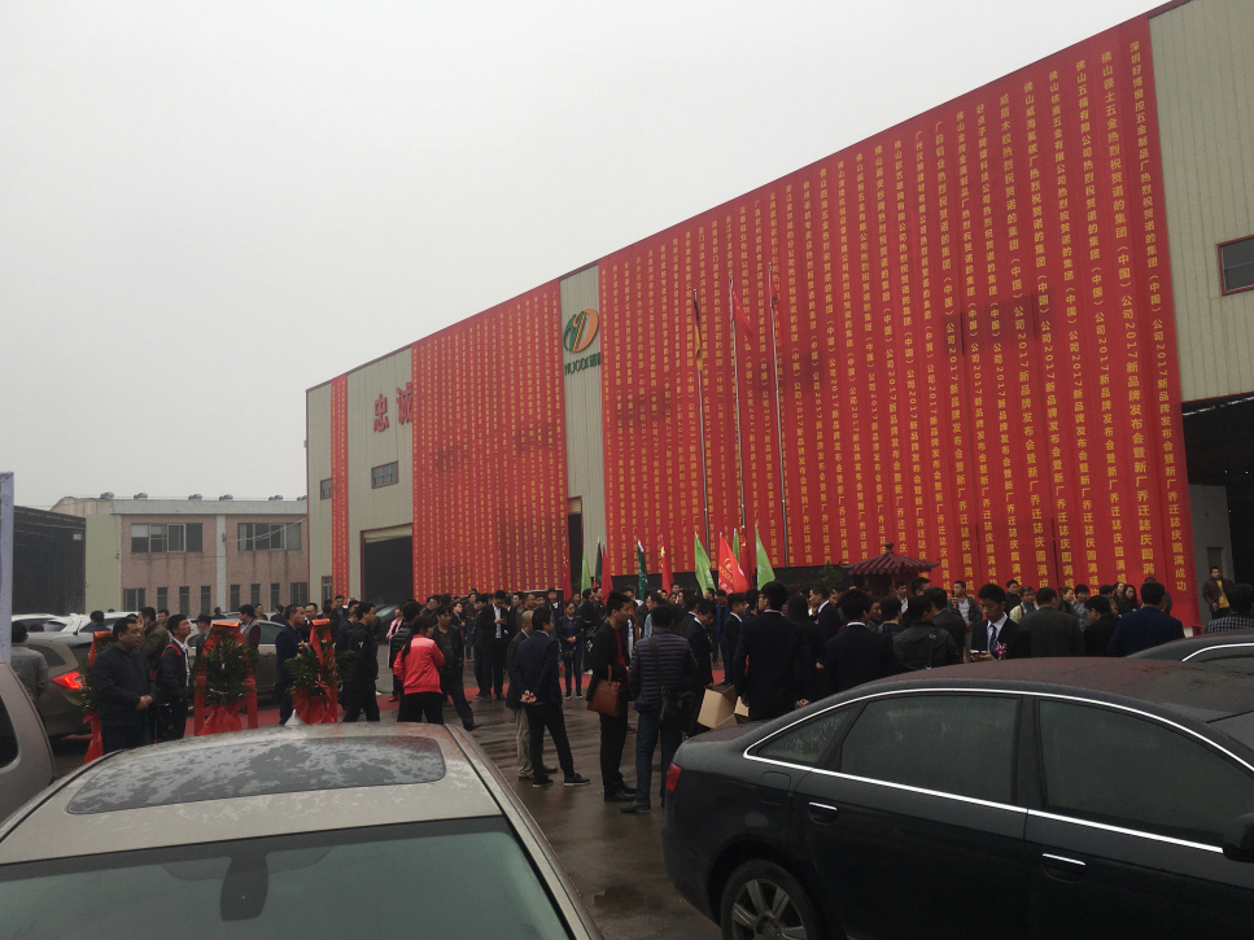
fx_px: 1087
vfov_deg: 46.8
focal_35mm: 30
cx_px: 629
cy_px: 475
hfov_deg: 60.0
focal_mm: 4.15
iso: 25
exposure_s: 1/315
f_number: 2.2
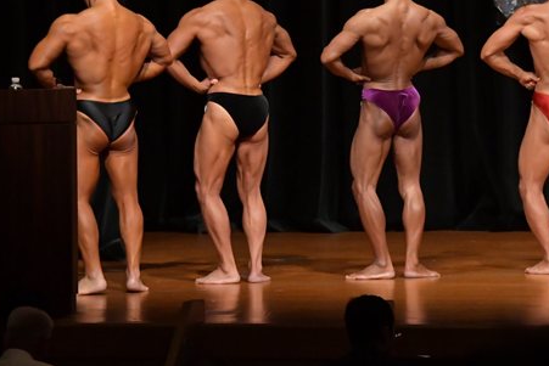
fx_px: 4790
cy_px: 98
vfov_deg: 4.4
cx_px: 363
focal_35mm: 314
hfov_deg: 6.6
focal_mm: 122
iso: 5000
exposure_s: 1/400
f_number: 5.6
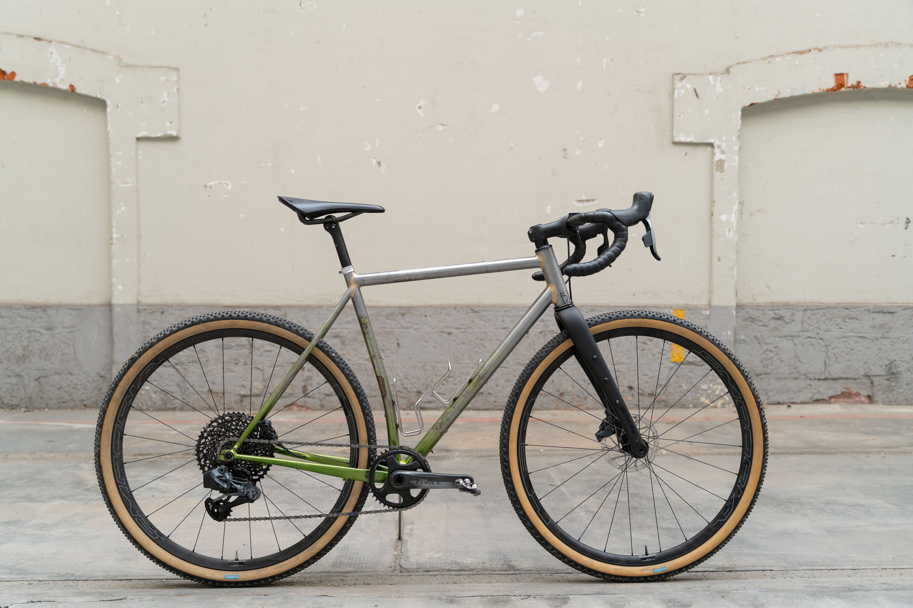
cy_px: 304
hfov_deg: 61.8
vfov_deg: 43.5
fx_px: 763
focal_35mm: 30
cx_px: 456
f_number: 2.8
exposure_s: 1/160
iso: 250
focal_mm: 30.1
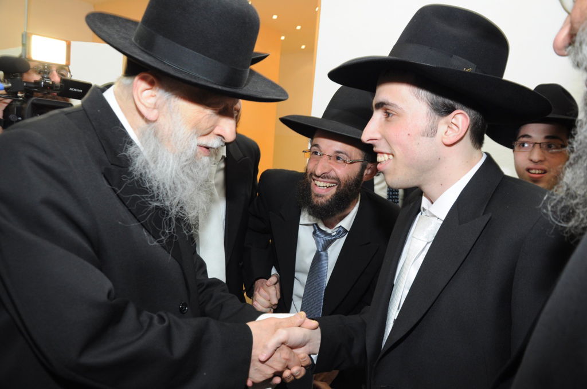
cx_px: 294
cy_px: 194
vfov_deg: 39.9
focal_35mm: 33
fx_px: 537
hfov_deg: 57.3
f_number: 5.6
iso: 500
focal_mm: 22
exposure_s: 1/60
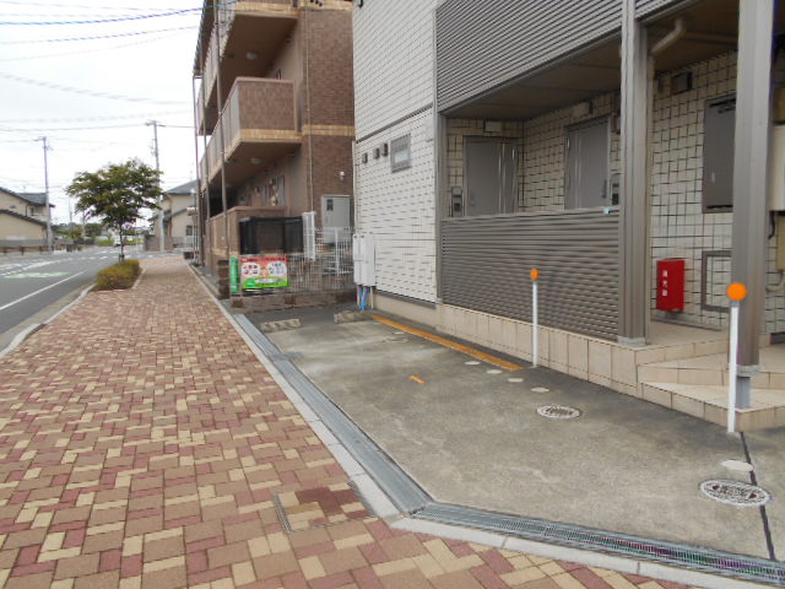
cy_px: 294
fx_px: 590
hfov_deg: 67.3
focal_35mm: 26
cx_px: 392
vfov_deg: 53.1
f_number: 3.2
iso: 80
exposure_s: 1/200
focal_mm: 4.6
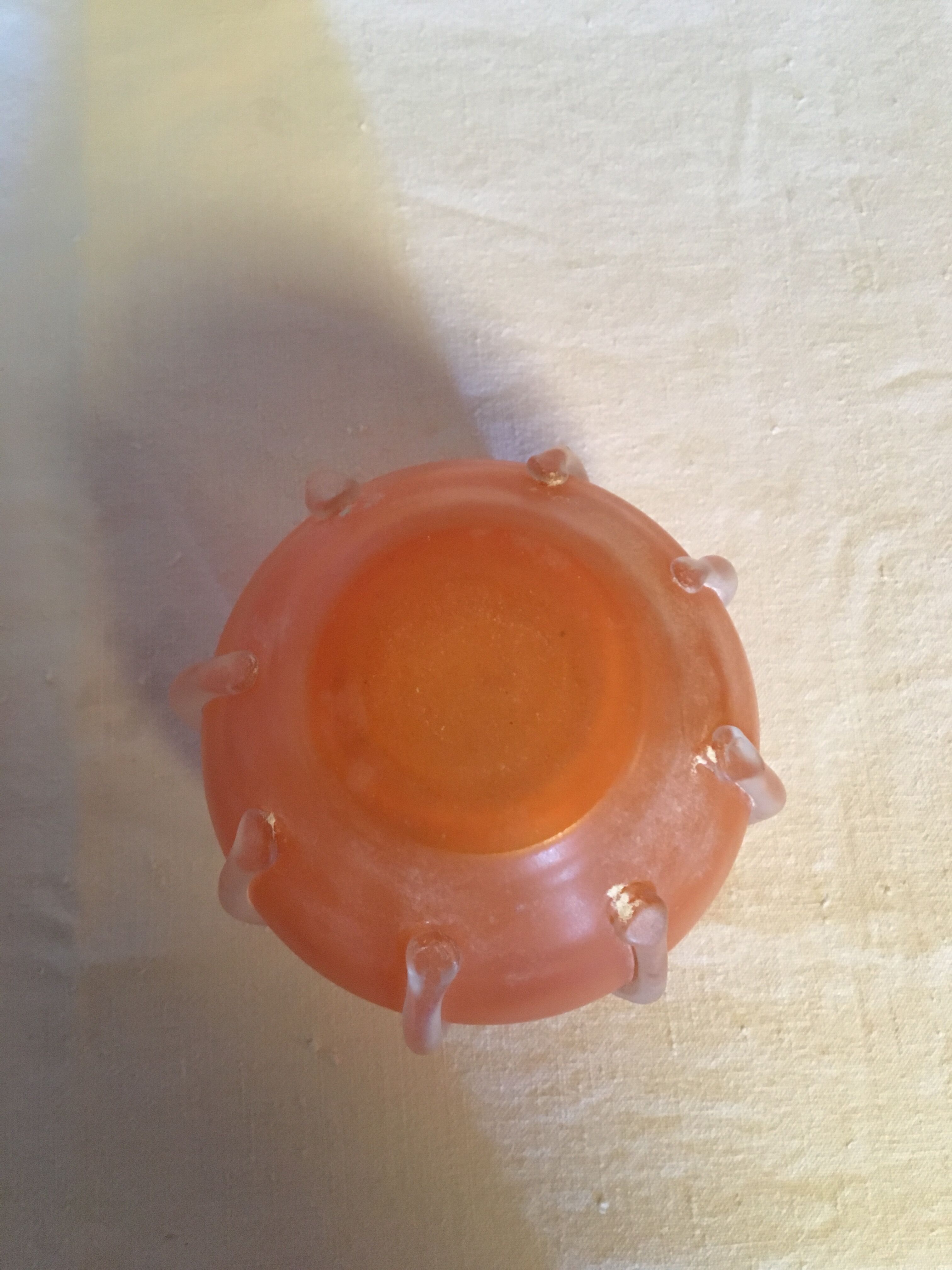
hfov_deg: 48.2
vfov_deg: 61.7
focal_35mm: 29
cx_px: 476
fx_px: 1063
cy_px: 635
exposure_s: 1/17
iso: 400
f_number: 2.2
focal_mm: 4.15
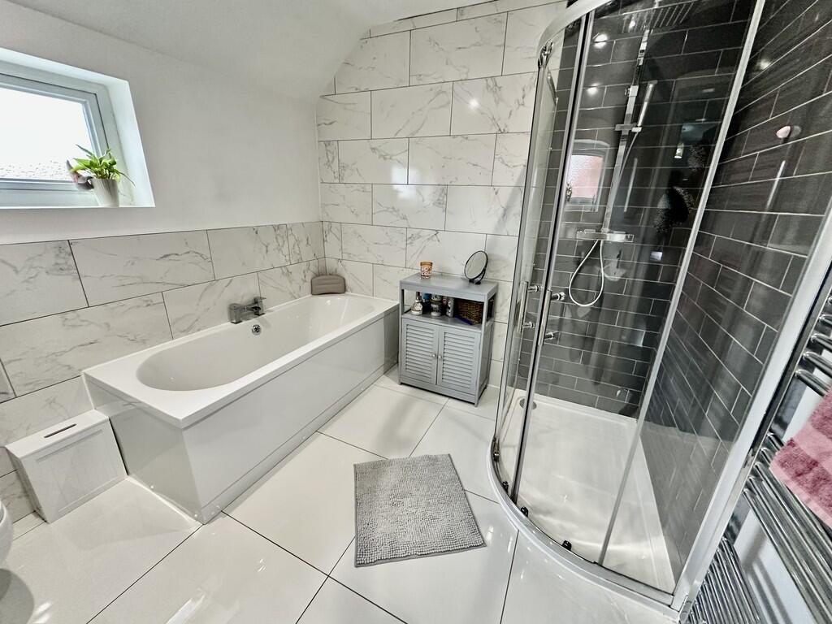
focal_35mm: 14
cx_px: 416
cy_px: 312
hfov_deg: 102.1
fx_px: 336
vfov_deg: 85.7
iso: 320
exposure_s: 1/100
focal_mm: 2.22
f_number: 2.2
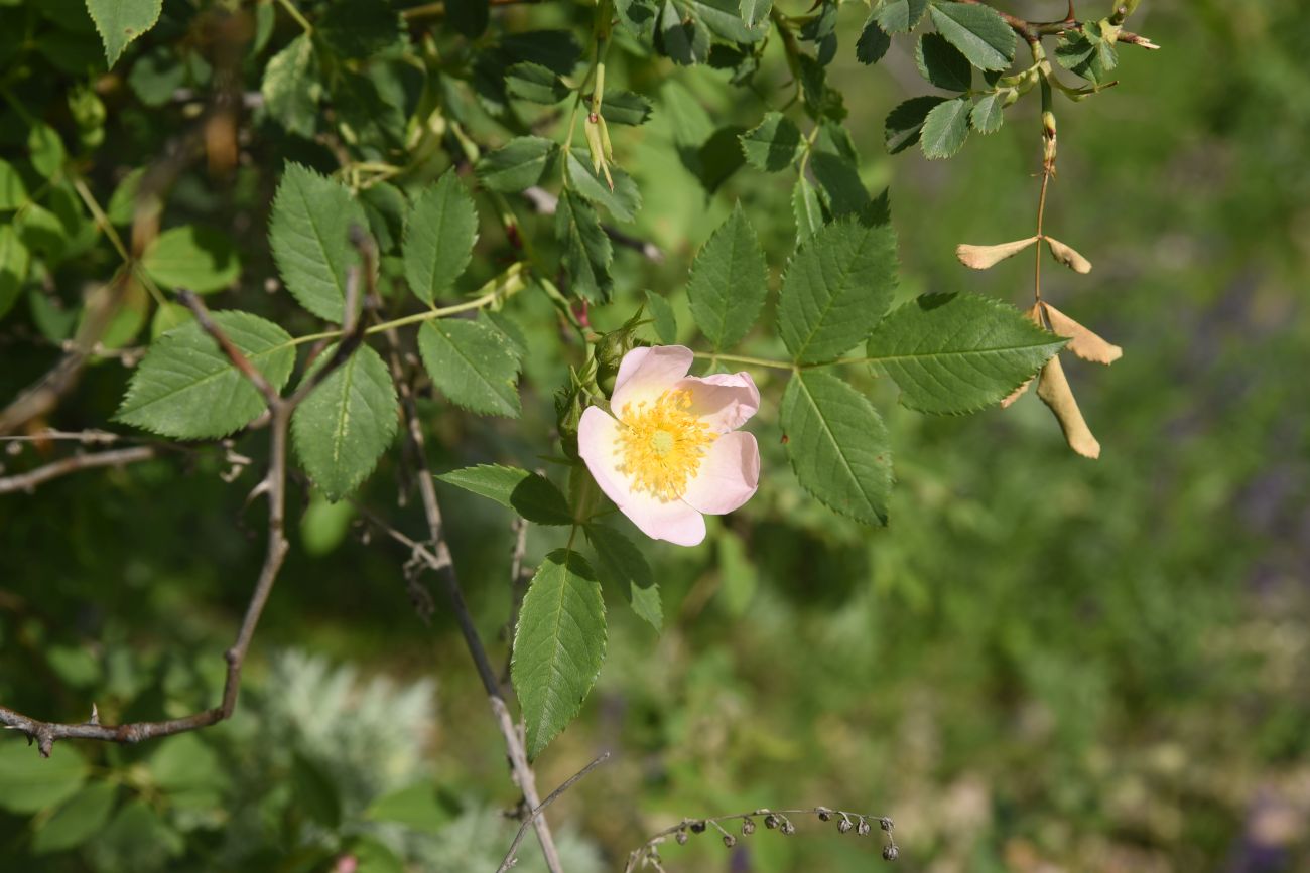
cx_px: 655
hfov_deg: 35.6
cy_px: 436
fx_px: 2038
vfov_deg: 24.2
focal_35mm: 56
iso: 125
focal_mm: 56
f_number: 9
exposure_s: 1/400
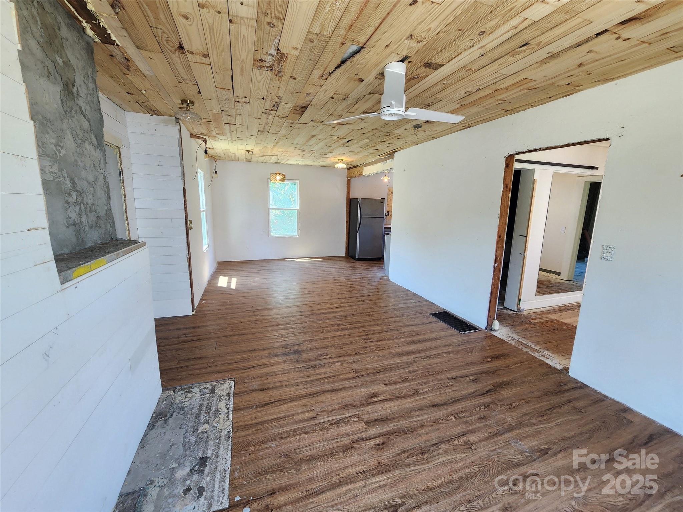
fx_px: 256
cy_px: 256
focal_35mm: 13
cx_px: 342
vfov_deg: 89.9
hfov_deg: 106.2
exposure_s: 1/60
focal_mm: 2.2
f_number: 2.2
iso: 200
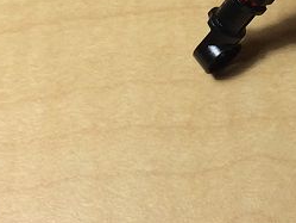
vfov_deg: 9.3
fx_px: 1300
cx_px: 552
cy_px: -191
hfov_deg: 11.9
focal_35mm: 152
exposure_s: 1/120
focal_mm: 4.15
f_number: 2.2
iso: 40
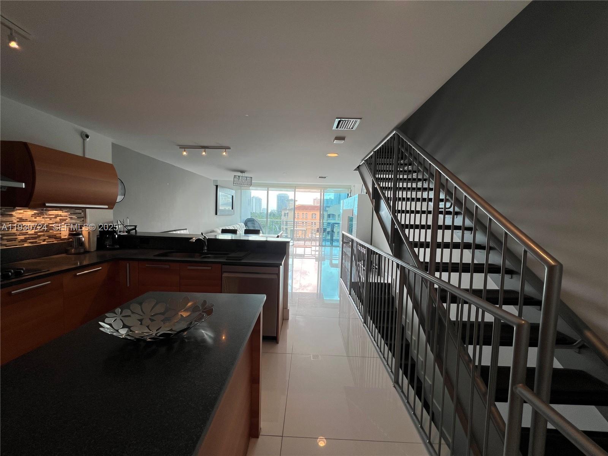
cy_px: 228
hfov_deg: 106.2
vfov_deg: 89.9
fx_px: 228
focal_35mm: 13
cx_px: 304
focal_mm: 1.57
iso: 32
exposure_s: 1/225
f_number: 1.8
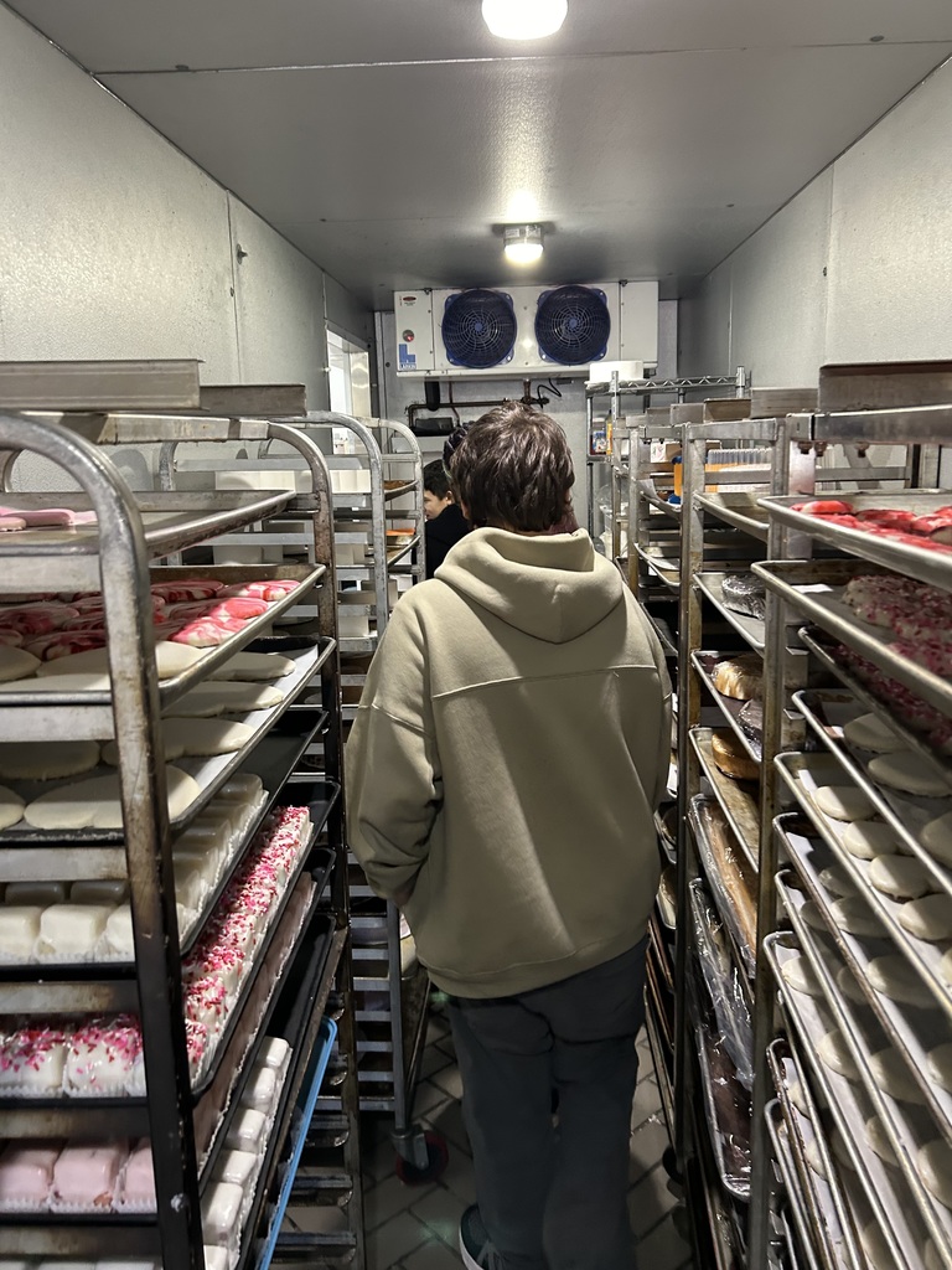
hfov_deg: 53.1
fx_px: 953
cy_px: 635
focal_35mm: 26
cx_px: 476
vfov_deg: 67.3
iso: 250
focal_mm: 5.7
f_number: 1.5
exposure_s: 1/60
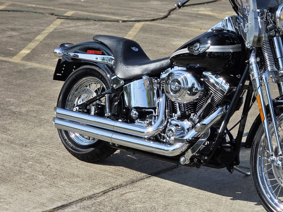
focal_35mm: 106
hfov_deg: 18.4
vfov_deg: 14.0
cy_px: 81
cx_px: 214
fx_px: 867
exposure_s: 1/2289
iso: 50
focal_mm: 7.9
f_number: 2.4
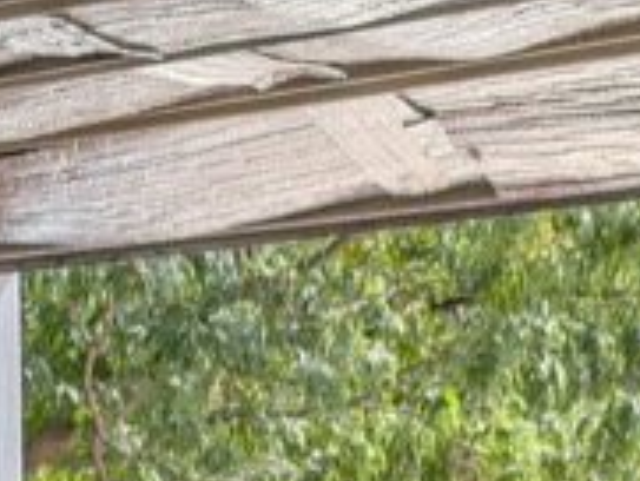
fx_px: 2942
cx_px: -71
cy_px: 1388
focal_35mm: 159
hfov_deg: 12.2
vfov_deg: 8.1
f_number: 1.68
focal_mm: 6.9
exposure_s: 1/617
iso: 19
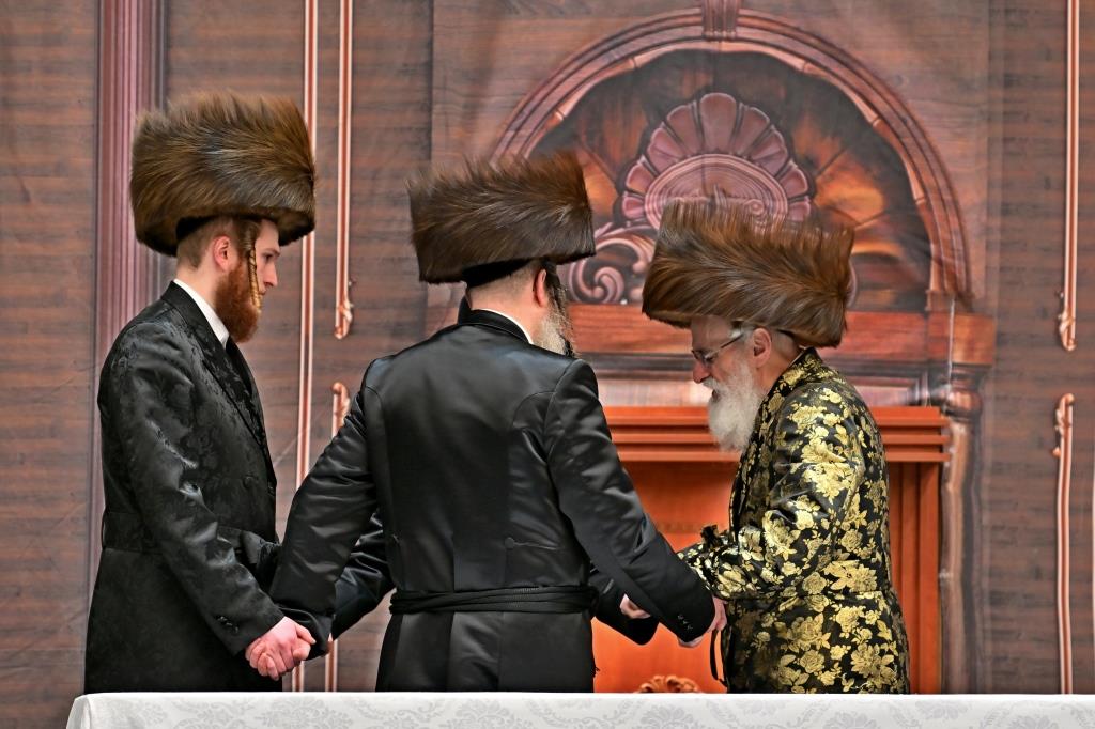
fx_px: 9122
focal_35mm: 300
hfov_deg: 6.9
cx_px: 548
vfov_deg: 4.6
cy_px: 364
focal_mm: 200
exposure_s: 1/250
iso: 400
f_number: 2.8
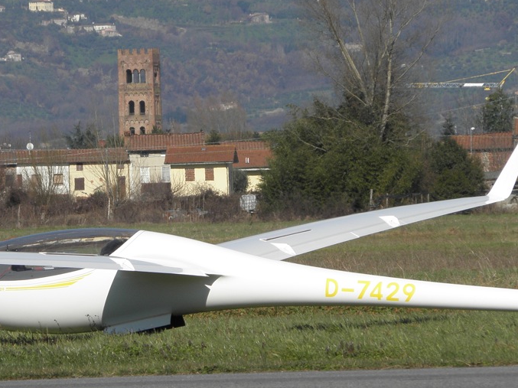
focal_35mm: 613
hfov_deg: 3.2
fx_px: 9168
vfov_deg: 2.4
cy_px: 217
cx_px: 67
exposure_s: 1/500
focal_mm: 57.71
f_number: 5.6
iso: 64
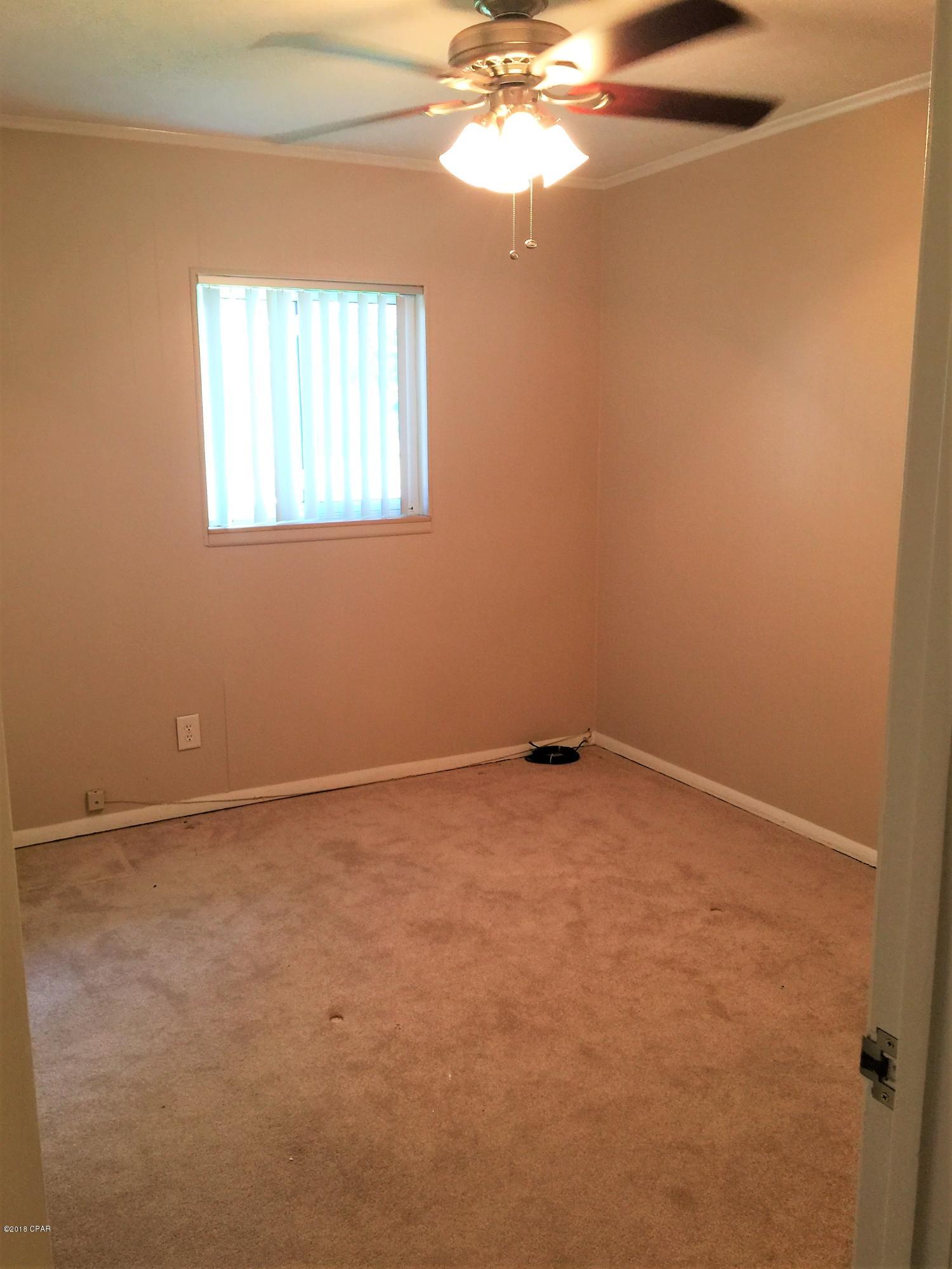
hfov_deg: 48.2
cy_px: 634
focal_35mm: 29
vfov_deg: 61.7
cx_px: 476
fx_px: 1063
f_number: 2.2
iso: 50
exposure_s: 1/15
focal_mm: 4.15
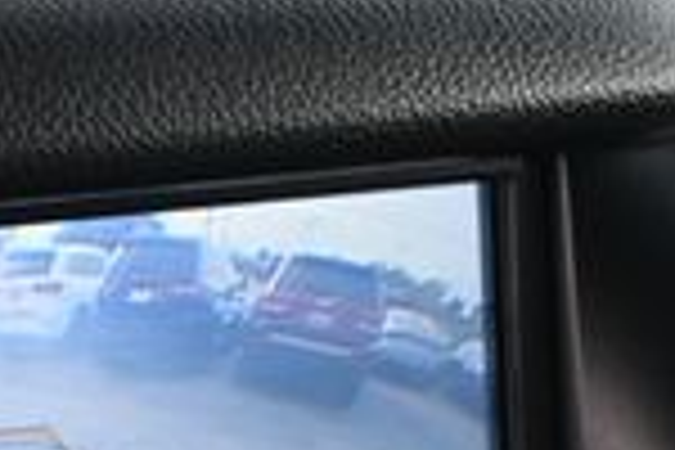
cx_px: -81
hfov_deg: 13.1
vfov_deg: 8.6
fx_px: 2887
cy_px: 788
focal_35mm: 154
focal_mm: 24
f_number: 4.2
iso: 400
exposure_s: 1/160
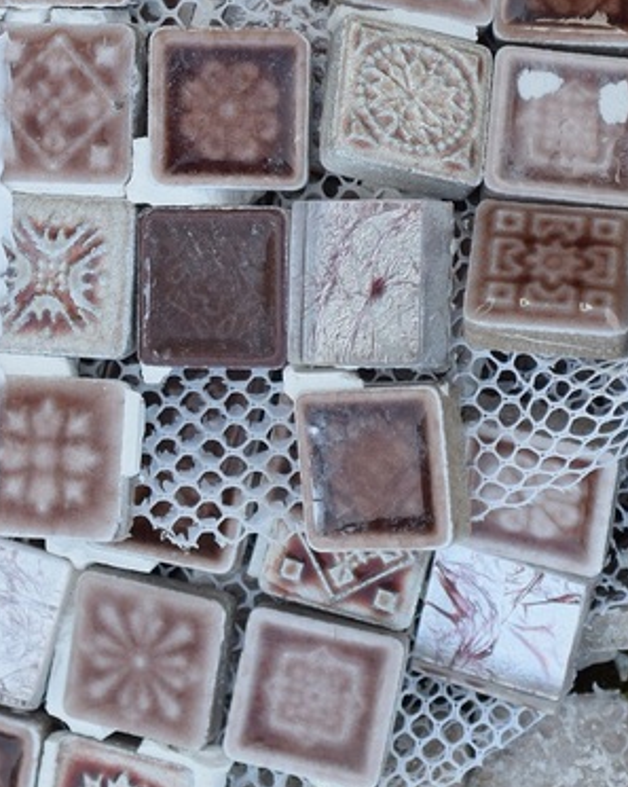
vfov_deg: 9.9
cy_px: 184
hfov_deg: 8.0
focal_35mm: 194
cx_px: 253
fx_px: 4513
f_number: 7.1
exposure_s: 1/200
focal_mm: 50
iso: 400
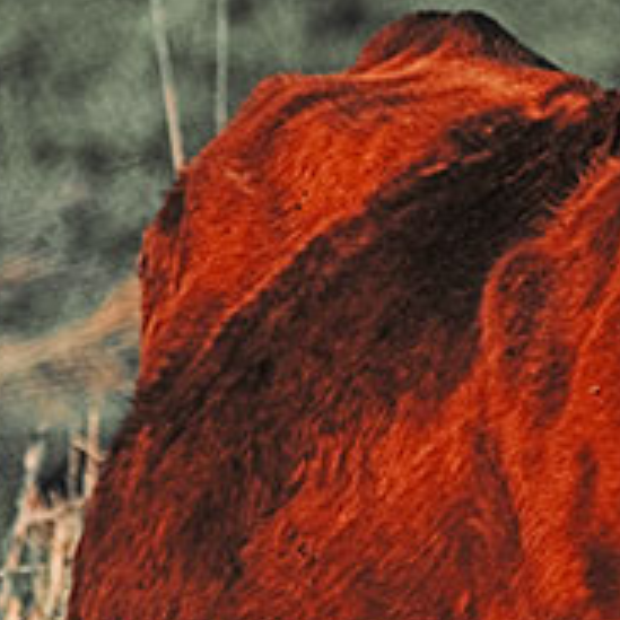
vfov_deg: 0.6
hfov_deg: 0.6
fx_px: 56374
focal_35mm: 2782
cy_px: 557
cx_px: 823
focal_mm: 1200
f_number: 13
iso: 2800
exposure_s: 1/1250
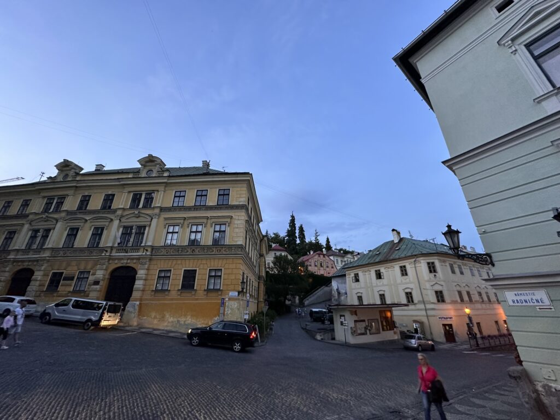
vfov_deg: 85.7
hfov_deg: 102.1
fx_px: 226
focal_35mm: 14
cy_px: 210
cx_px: 280
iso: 250
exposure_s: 1/50
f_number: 2.2
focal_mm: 2.22
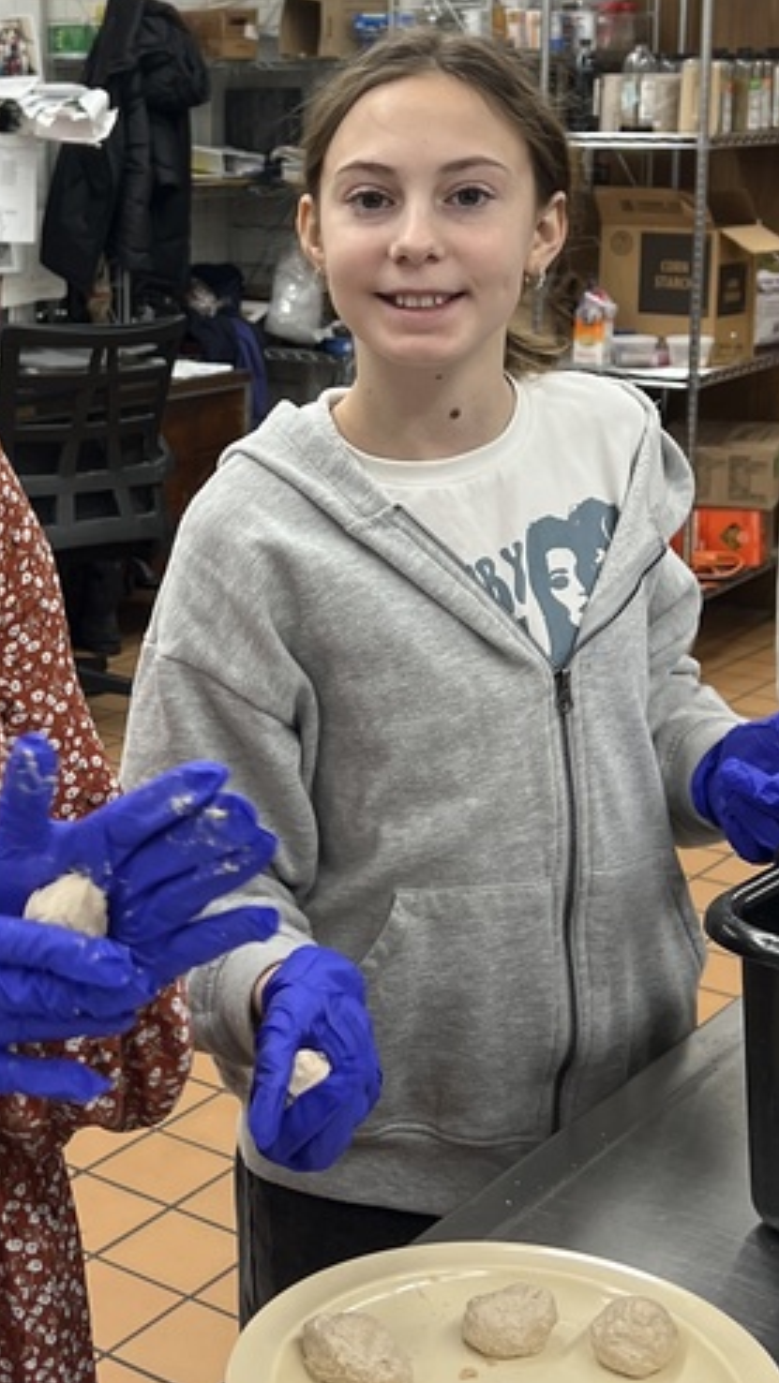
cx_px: 211
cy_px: 481
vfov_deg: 35.2
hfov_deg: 20.3
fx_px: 2165
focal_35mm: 59
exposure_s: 1/120
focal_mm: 5.7
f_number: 1.5
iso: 125
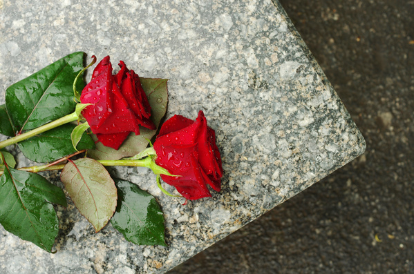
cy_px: 137
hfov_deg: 38.3
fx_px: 597
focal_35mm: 52
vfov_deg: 25.9
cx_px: 207
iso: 100
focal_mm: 35
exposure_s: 1/60
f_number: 5.6
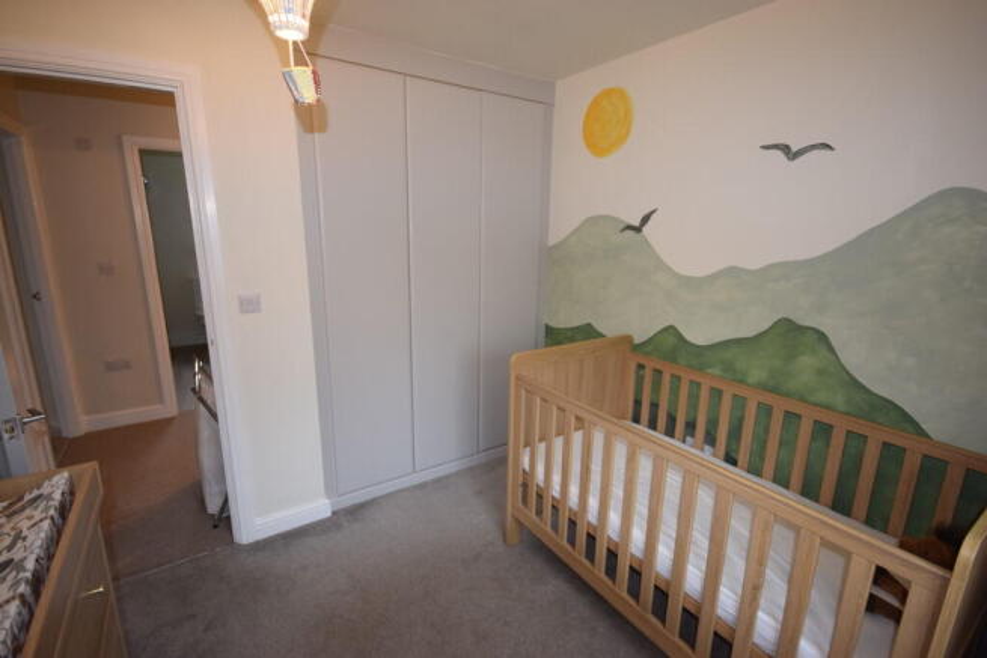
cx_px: 494
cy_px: 329
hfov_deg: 95.0
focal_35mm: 16
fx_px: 452
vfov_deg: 72.1
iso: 1000
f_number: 4.2
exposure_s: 1/60
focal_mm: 11
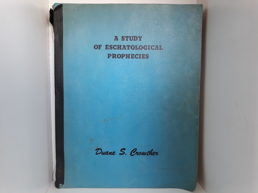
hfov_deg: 63.4
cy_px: 96
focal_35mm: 28
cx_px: 129
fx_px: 209
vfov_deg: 49.7
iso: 64
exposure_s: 1/40
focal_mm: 3.7
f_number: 1.7
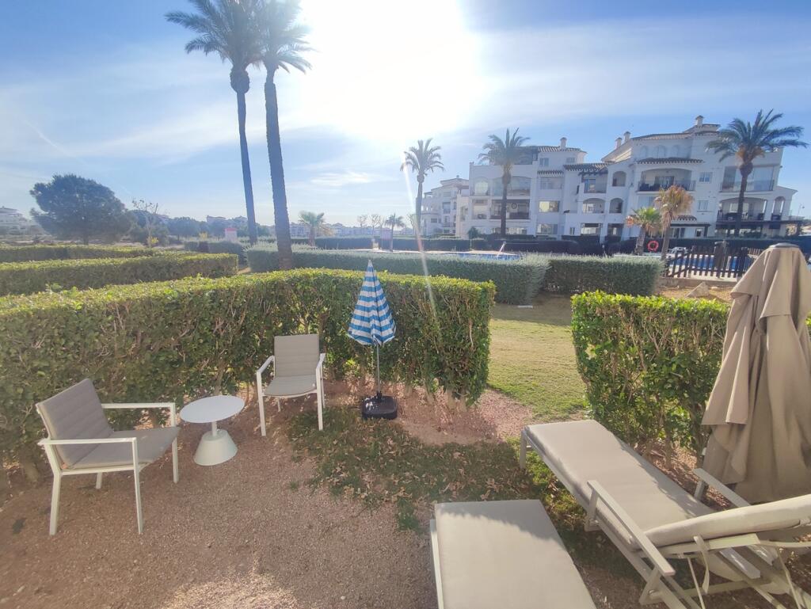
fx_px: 375
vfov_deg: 78.2
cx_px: 406
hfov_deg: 94.5
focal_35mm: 16
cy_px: 304
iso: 50
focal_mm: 1.65
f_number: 2.2
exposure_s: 1/2493
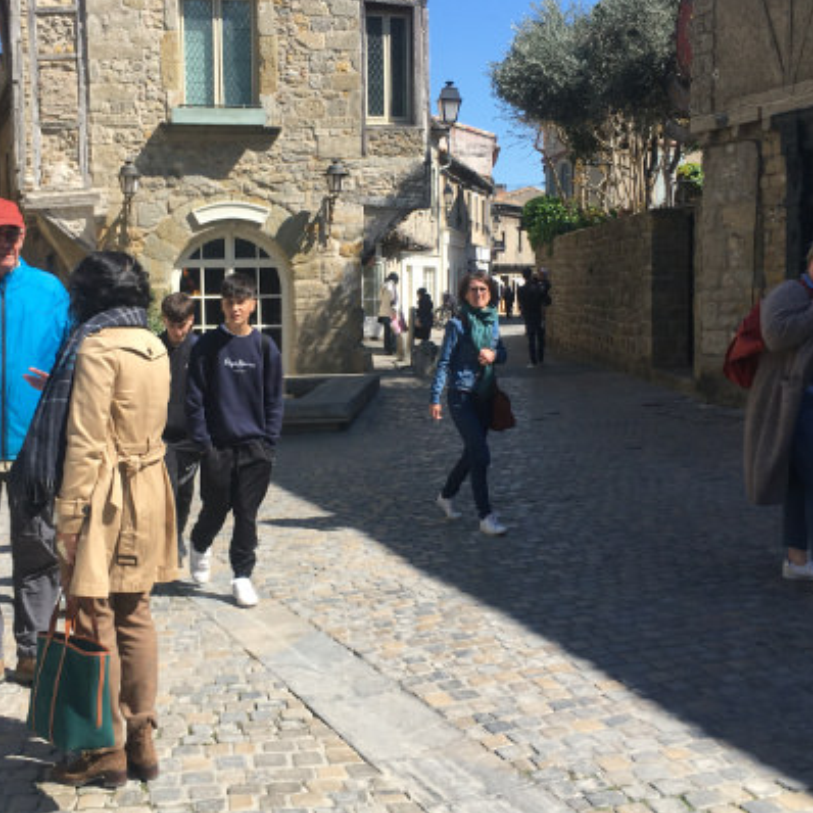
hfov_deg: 39.0
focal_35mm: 43
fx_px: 1143
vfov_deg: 39.1
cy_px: 374
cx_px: 326
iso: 25
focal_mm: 4.2
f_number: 2.2
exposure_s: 1/1040
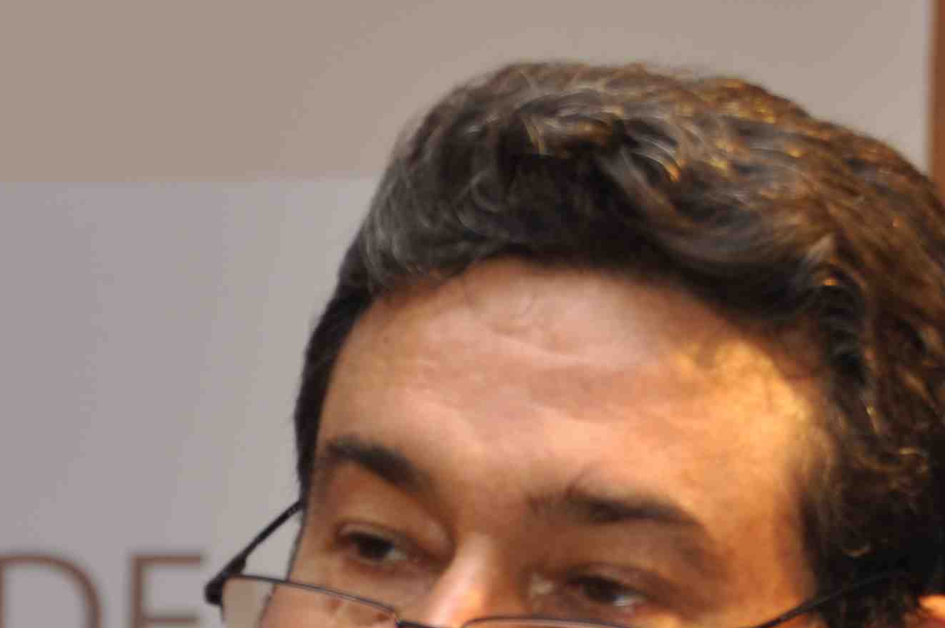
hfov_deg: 5.9
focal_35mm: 351
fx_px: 9202
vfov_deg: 3.9
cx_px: 188
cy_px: 951
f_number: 5.3
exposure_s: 1/60
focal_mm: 72
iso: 200
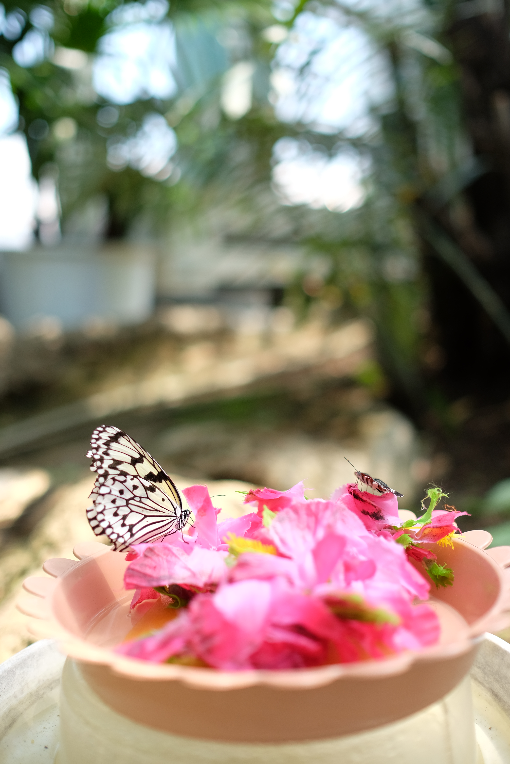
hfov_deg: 35.9
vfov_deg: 51.9
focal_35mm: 37
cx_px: 252
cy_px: 369
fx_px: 786
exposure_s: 1/1300
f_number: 1.4
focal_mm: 23
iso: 200
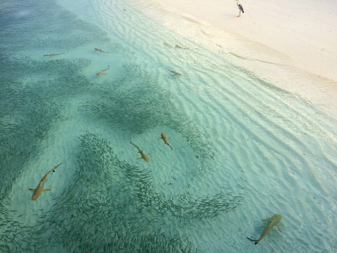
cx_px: 168
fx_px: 282
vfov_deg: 48.2
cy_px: 126
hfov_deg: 61.7
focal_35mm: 29
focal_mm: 4.15
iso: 32
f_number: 2.2
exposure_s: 1/855
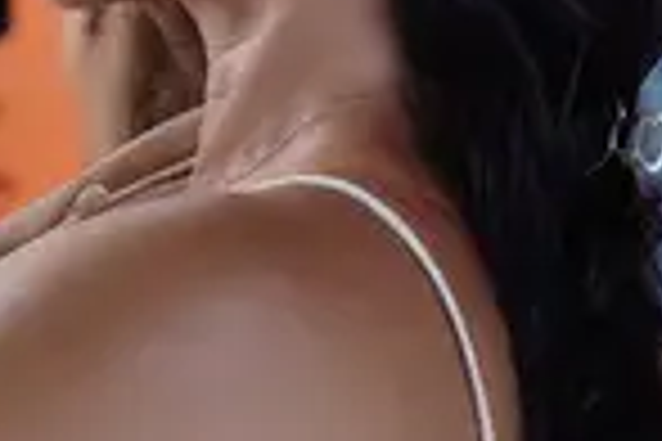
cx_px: -378
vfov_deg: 2.6
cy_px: -459
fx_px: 9739
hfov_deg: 3.9
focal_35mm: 530
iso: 800
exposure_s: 1/320
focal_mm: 60.3
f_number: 3.5
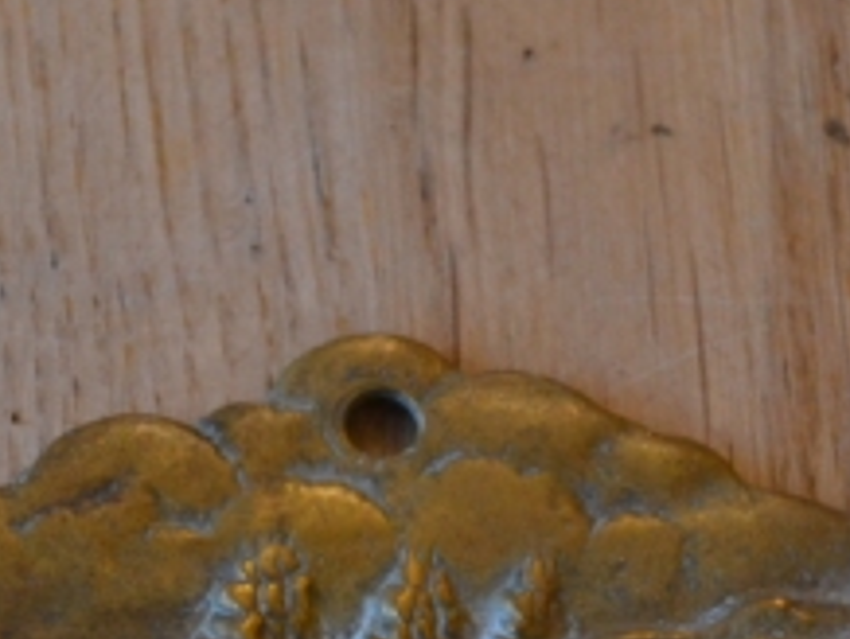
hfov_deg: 11.2
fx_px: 4326
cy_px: 684
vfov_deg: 8.4
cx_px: 386
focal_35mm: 176
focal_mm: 26
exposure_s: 1/60
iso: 1000
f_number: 4.2
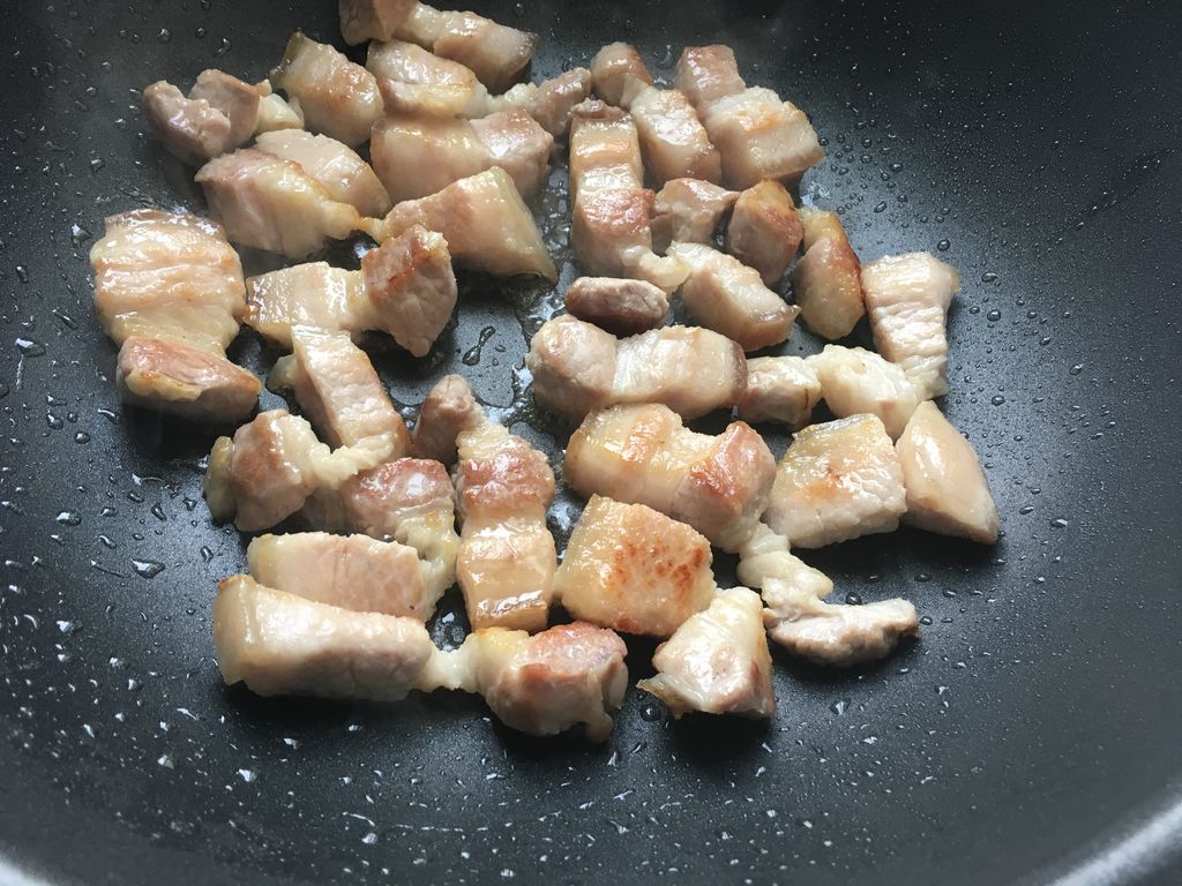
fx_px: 990
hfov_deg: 61.7
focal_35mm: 29
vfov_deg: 48.2
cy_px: 443
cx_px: 591
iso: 50
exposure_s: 1/33
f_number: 2.2
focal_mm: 4.15
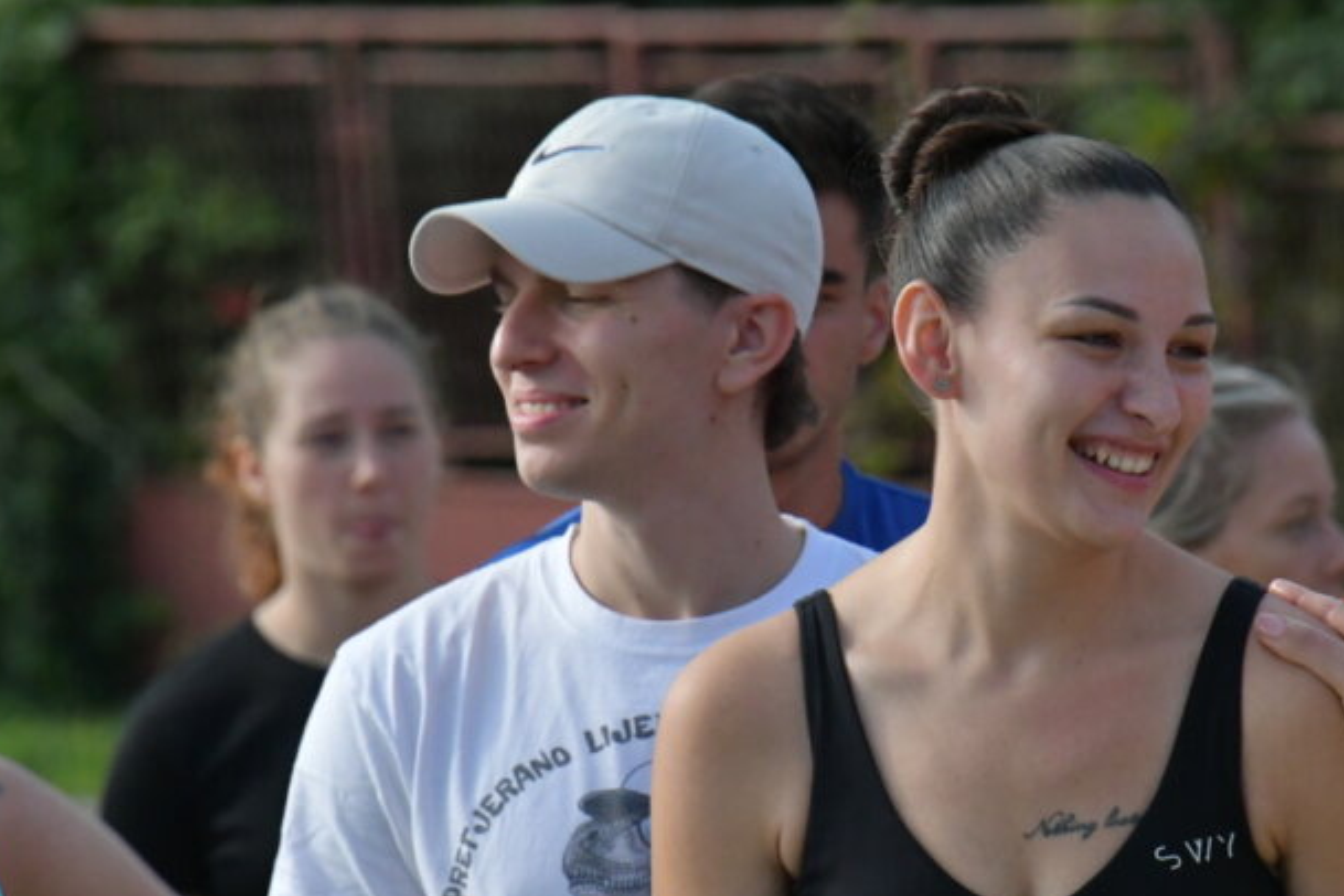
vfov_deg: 2.2
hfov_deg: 3.3
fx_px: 23555
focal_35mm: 631
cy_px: 623
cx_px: 792
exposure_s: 1/5000
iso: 3200
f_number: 9
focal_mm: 250
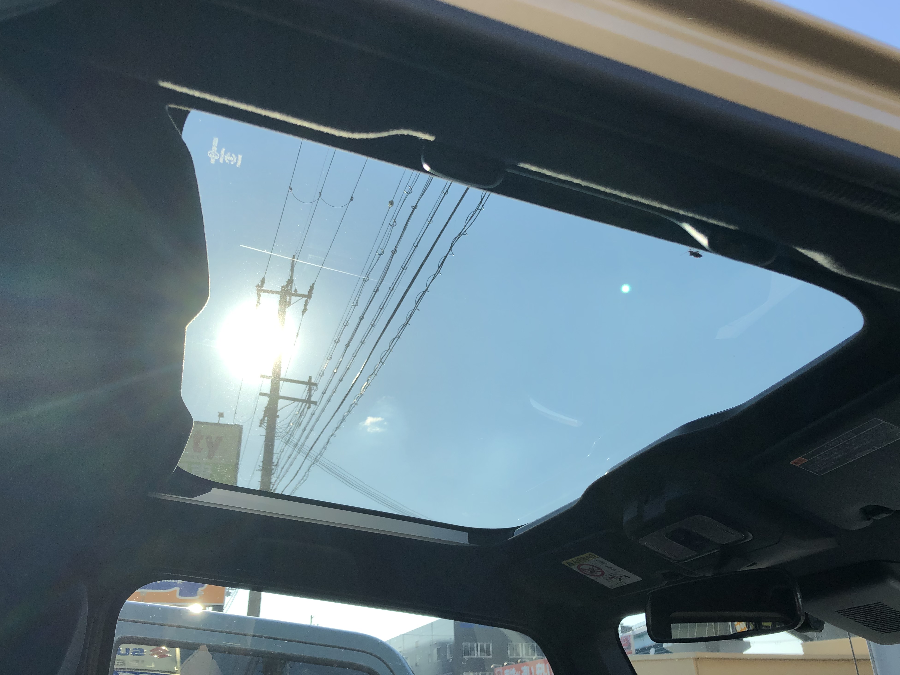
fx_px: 754
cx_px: 443
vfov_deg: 48.2
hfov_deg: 61.7
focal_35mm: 29
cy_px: 327
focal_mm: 3.99
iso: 20
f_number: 1.8
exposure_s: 1/1389
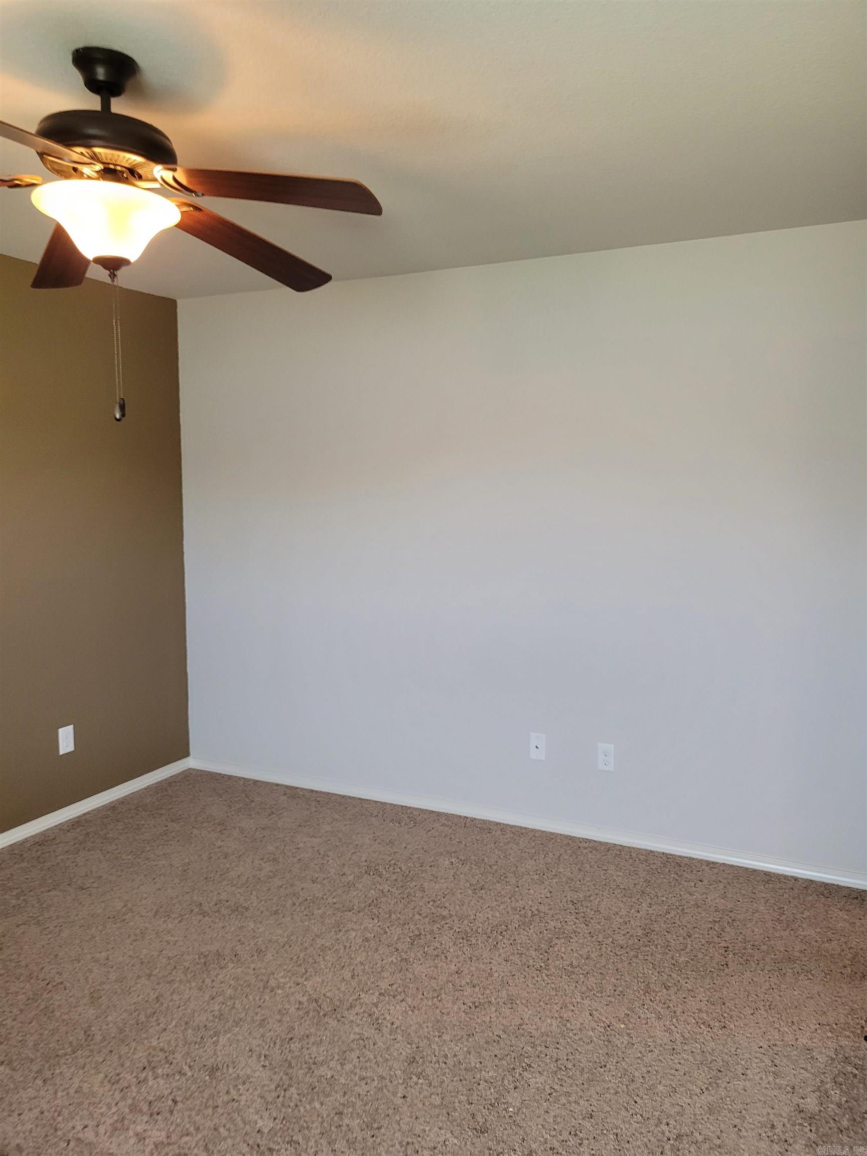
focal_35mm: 26
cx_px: 434
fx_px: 868
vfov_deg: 67.3
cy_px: 578
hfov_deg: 53.1
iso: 320
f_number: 1.8
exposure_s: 1/120
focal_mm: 5.4
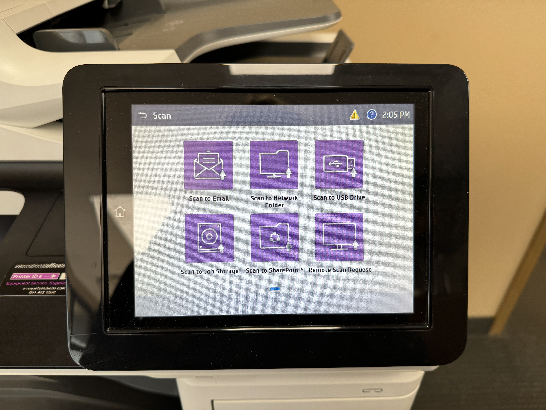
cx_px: 273
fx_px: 379
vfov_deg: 56.8
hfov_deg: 71.6
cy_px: 205
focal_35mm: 24
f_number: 1.78
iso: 64
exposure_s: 1/109
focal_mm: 6.86
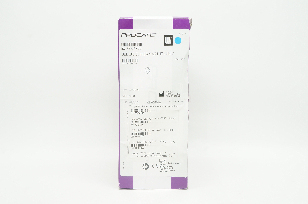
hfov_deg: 48.0
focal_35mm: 40
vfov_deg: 32.9
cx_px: 154
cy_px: 102
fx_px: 346
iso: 400
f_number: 10
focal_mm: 27
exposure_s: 1/15
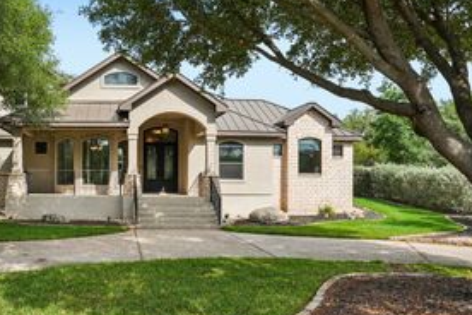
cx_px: 118
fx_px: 380
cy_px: 182
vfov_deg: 44.8
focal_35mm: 29
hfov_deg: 60.2
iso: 200
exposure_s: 1/250
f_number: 8
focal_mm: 16
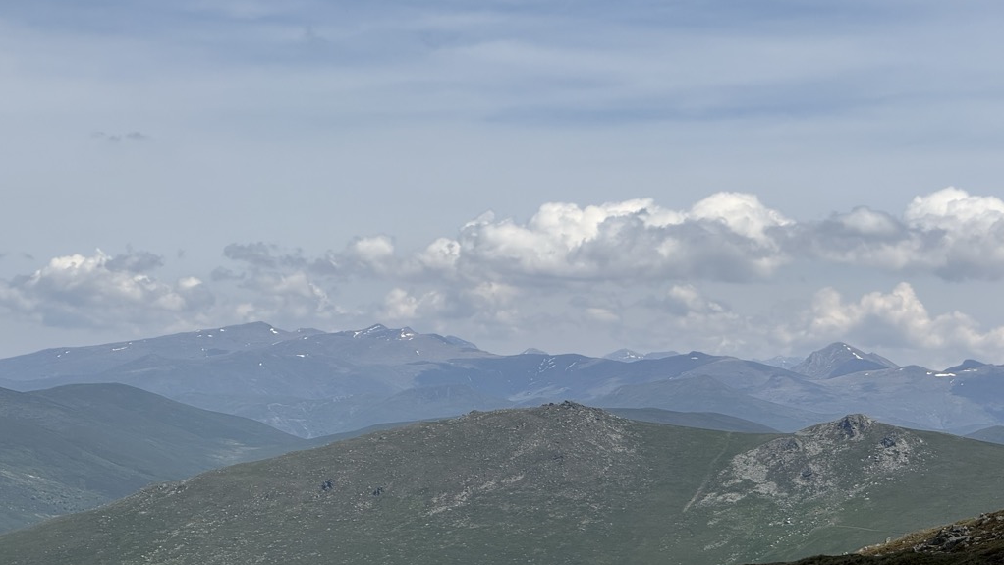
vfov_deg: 9.3
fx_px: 3488
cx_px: 502
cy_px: 261
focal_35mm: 131
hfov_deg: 16.4
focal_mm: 15.66
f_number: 2.8
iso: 50
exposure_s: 1/2817
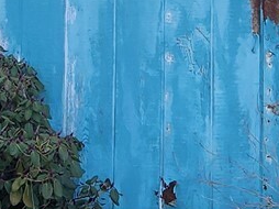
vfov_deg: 17.6
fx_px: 660
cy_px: 2
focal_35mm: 82
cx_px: 203
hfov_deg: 23.7
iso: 50
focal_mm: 2.2
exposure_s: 1/119
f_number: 2.2
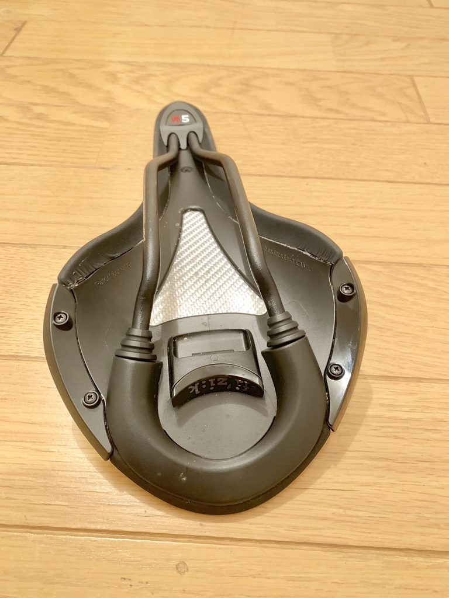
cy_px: 299
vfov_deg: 67.3
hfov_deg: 53.1
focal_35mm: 26
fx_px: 450
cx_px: 224
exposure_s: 1/17
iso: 1000
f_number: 1.8
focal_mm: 4.25
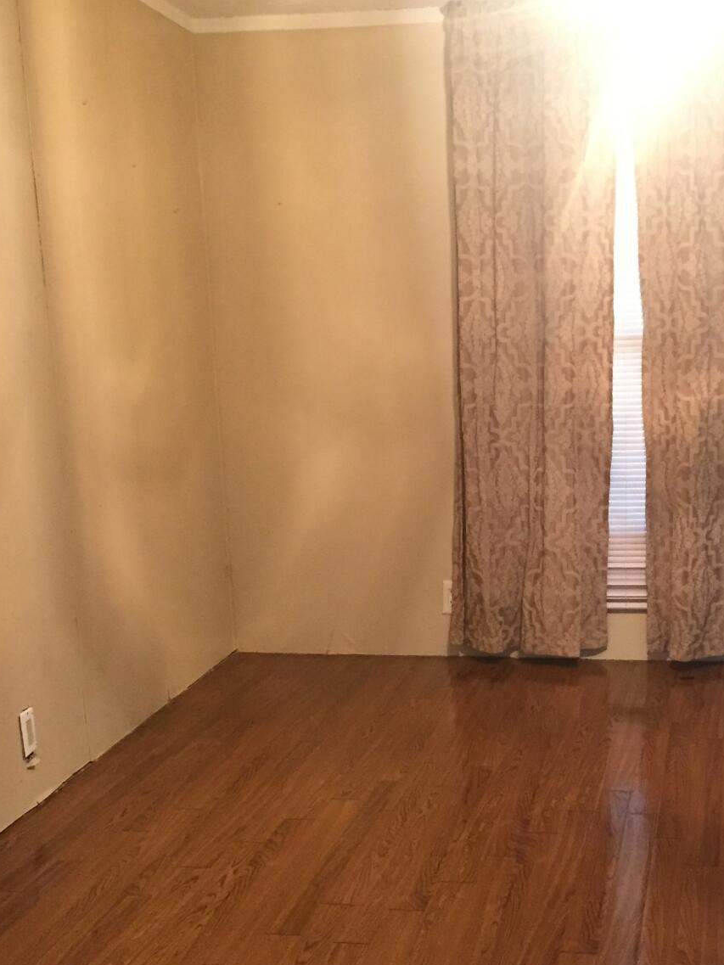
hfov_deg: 28.4
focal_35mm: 51
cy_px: 590
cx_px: 489
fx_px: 1422
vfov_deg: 37.3
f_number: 2.2
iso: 320
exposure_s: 1/15
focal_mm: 4.15
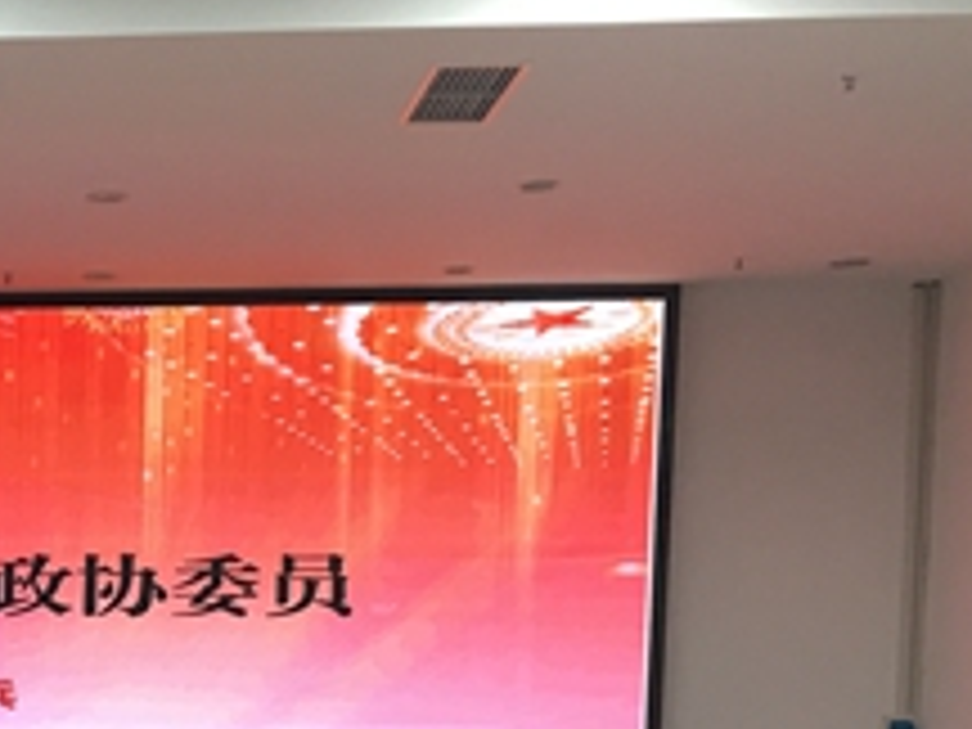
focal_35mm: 86
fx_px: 2415
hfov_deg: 21.2
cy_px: 954
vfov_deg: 16.2
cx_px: -184
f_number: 2.2
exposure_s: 1/17
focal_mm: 4.15
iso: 32
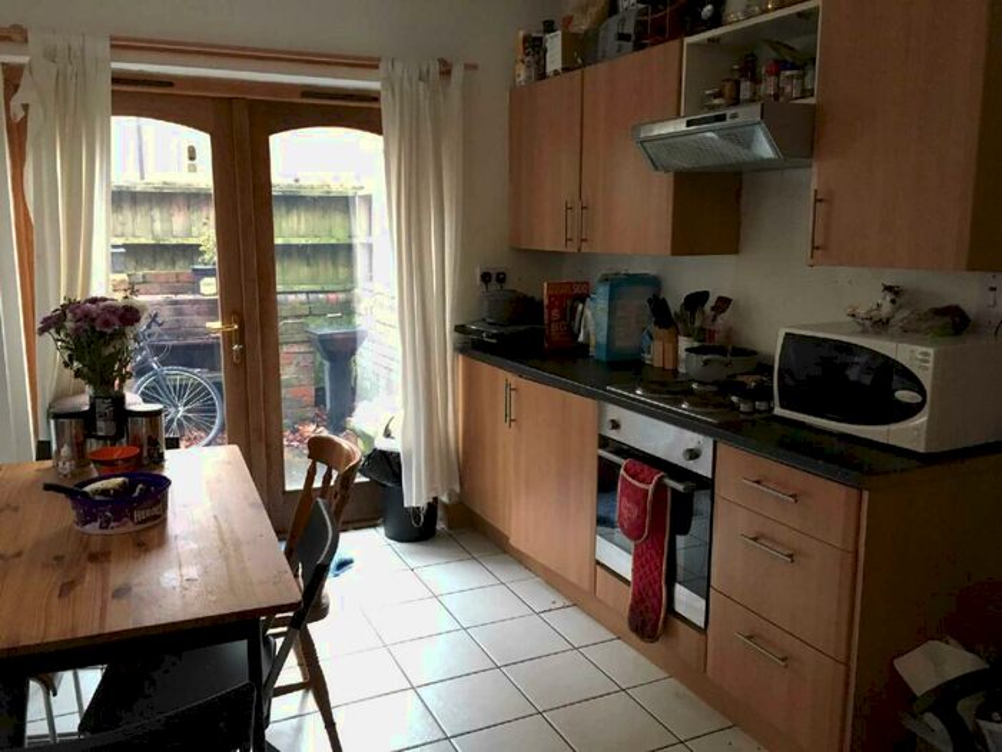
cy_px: 376
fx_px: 839
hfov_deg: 61.7
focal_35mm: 29
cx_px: 501
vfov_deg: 48.2
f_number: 2.2
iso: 200
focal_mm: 4.15
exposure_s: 1/17
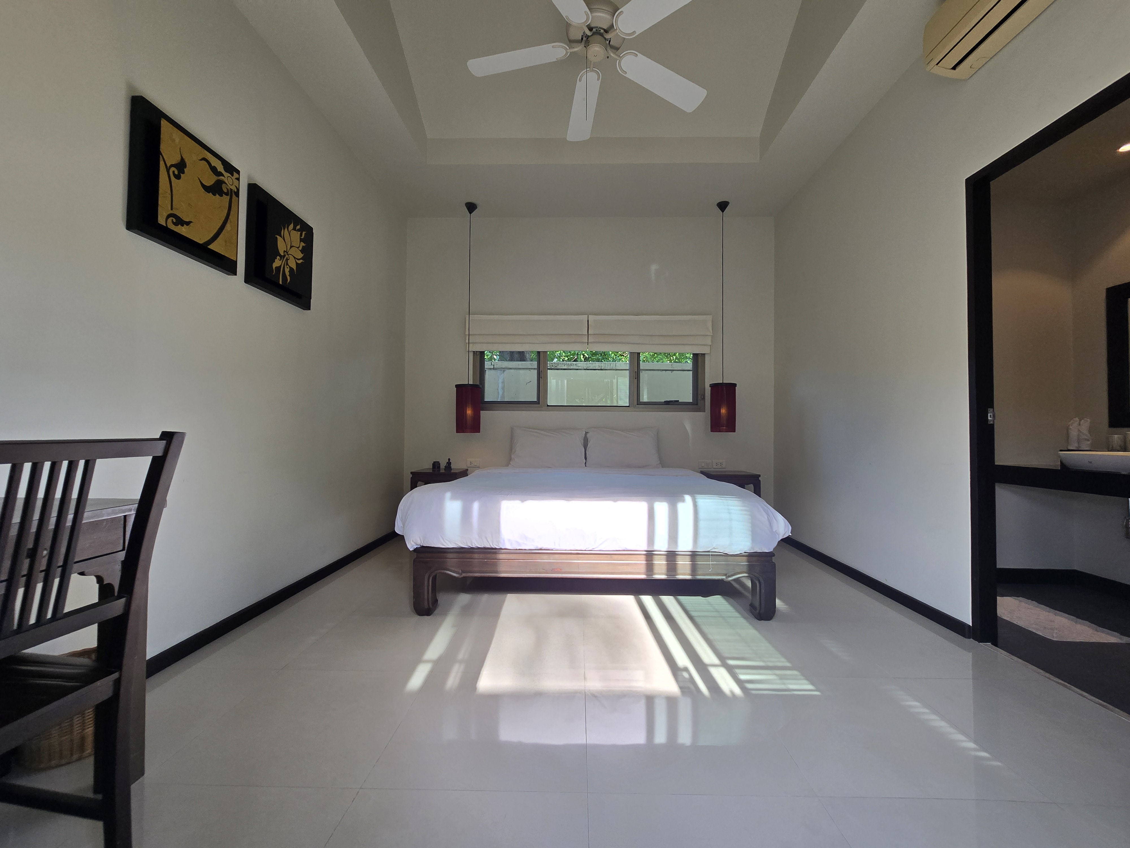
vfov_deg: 89.9
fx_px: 424
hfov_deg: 106.2
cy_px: 424
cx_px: 565
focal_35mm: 13
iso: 50
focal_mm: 2.2
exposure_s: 1/107
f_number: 2.2
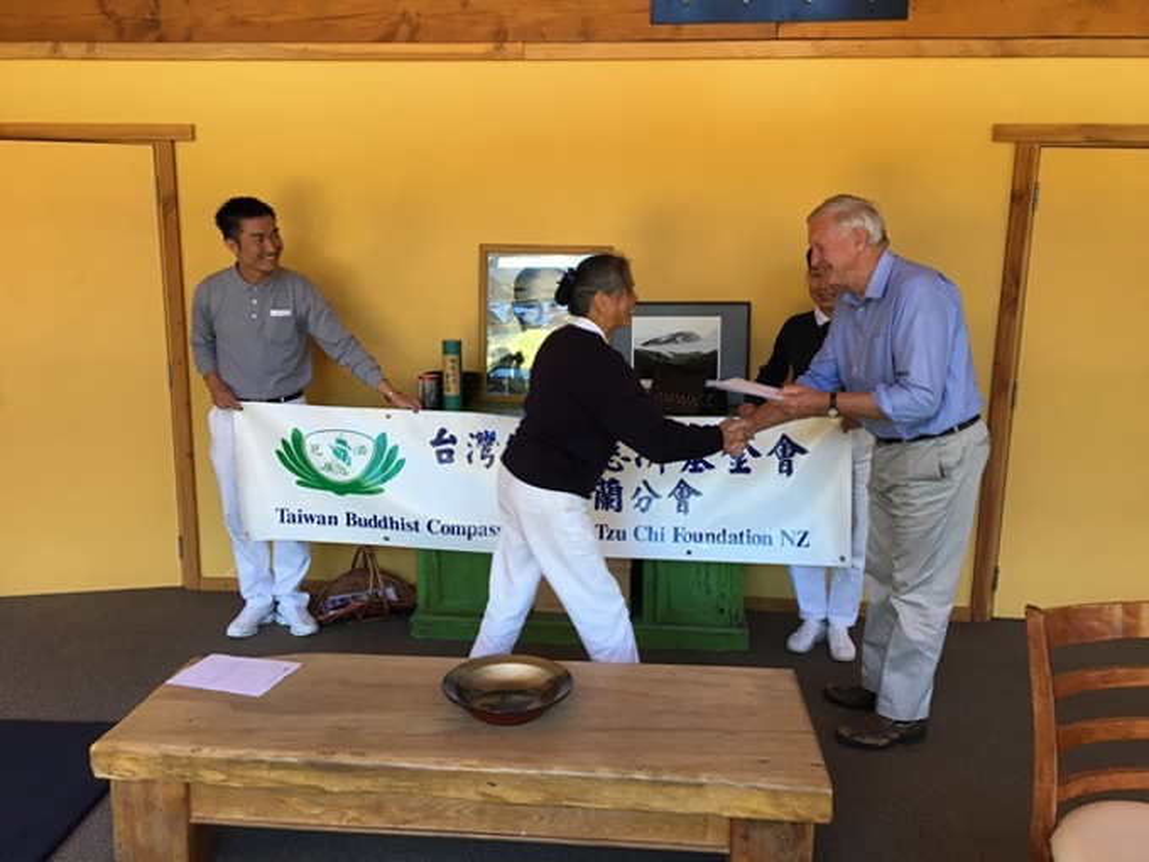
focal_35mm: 29
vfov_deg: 48.2
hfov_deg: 61.7
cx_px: 574
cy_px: 431
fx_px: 963
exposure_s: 1/33
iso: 40
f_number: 2.2
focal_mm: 4.15
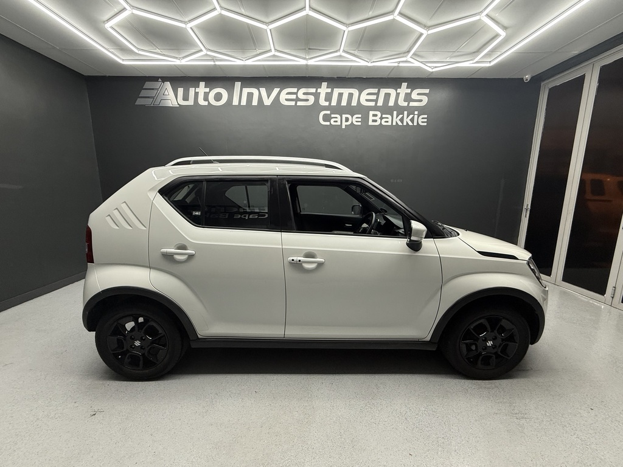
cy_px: 234
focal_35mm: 14
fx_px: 252
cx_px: 312
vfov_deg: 85.7
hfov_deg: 102.1
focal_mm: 2.22
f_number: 2.2
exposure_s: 1/100
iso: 100
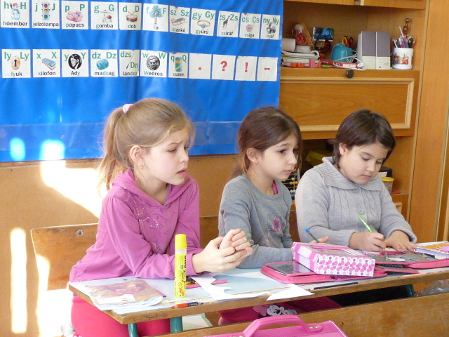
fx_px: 765
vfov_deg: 24.8
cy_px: 168
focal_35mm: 59
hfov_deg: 32.7
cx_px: 224
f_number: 3
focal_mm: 6
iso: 400
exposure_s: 1/80
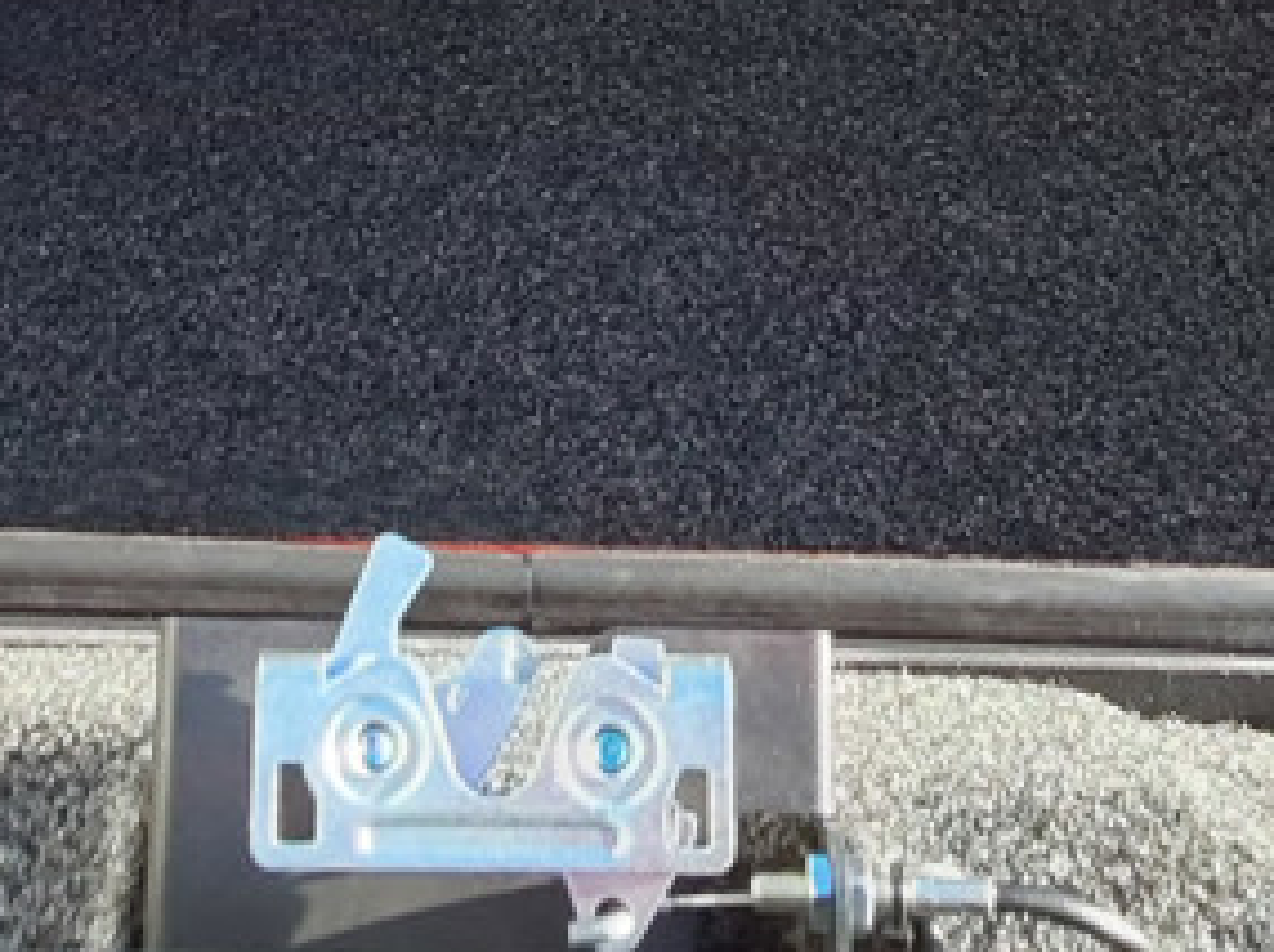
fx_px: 3860
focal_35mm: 105
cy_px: -711
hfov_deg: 18.7
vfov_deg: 12.9
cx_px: 512
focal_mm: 2.91
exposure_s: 1/201
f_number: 1.9
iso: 50
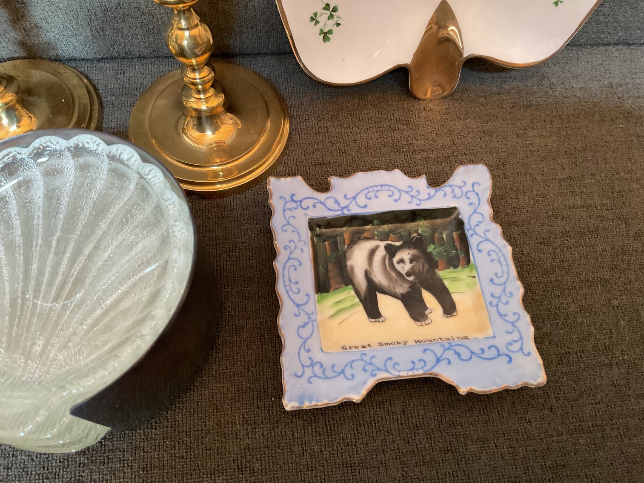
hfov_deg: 61.7
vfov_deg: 48.2
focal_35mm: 29
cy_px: 242
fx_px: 540
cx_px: 322
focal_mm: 3
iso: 250
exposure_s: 1/50
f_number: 1.8
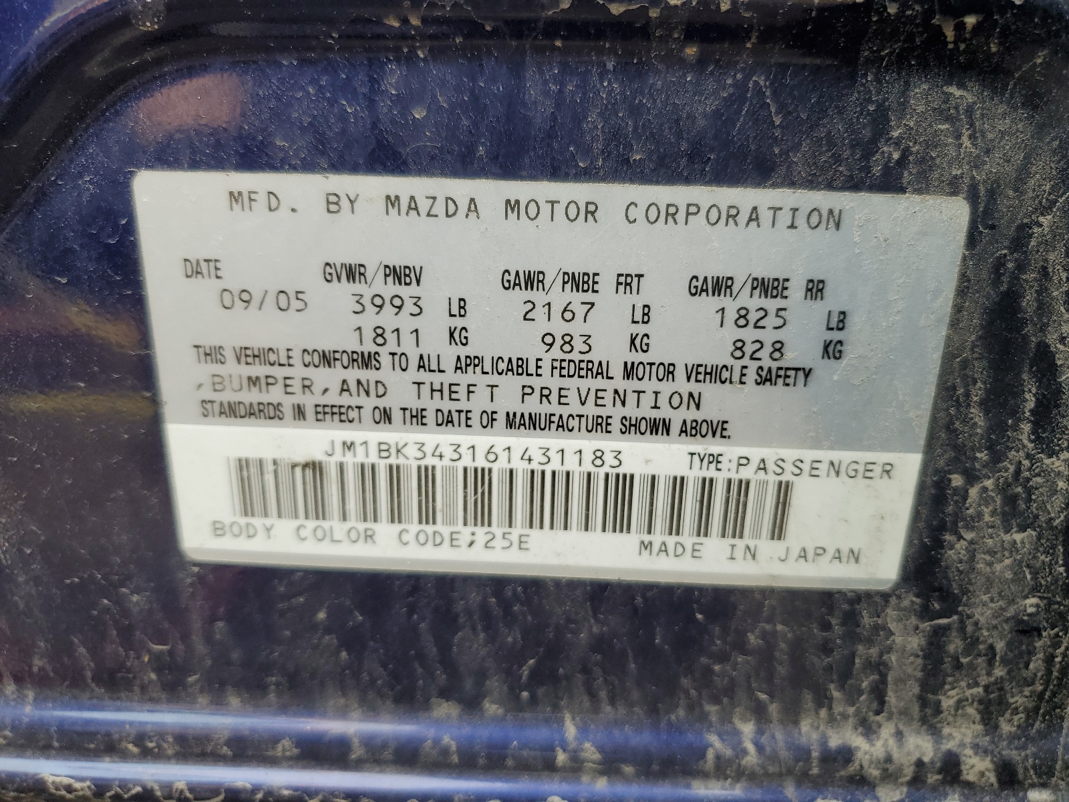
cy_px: 401
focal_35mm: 26
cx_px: 534
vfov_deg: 53.1
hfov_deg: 67.3
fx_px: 803
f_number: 1.5
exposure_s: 1/312
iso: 50
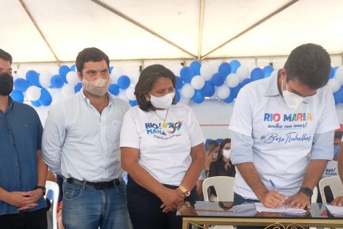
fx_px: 391
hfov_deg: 47.4
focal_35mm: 41
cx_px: 172
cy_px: 190
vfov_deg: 31.6
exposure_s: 1/500
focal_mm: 16
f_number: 3.5
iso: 1250
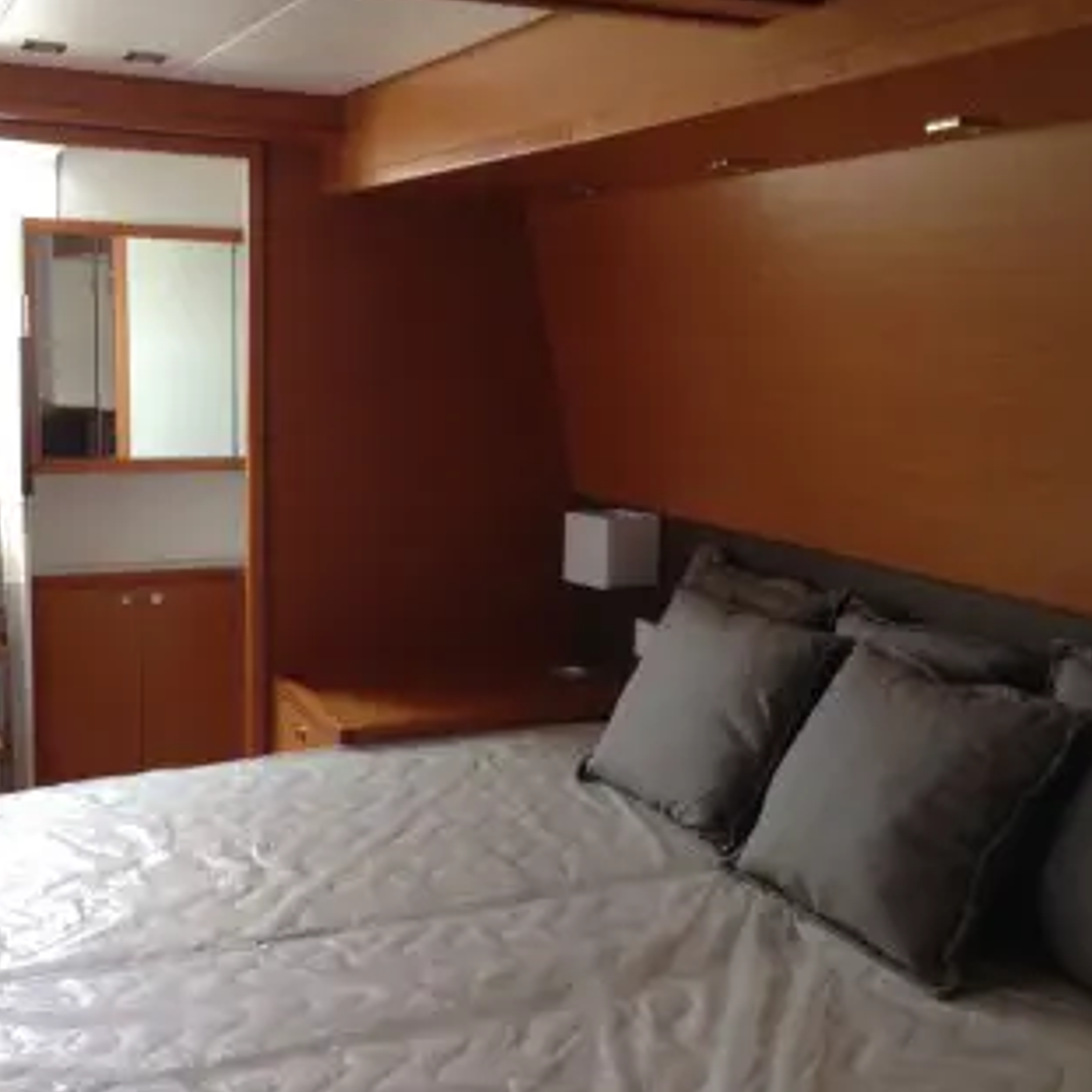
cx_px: 502
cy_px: 520
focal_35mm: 42
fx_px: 1499
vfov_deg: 40.0
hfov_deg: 40.0
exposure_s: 1/30
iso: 50
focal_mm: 4.12
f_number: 2.4
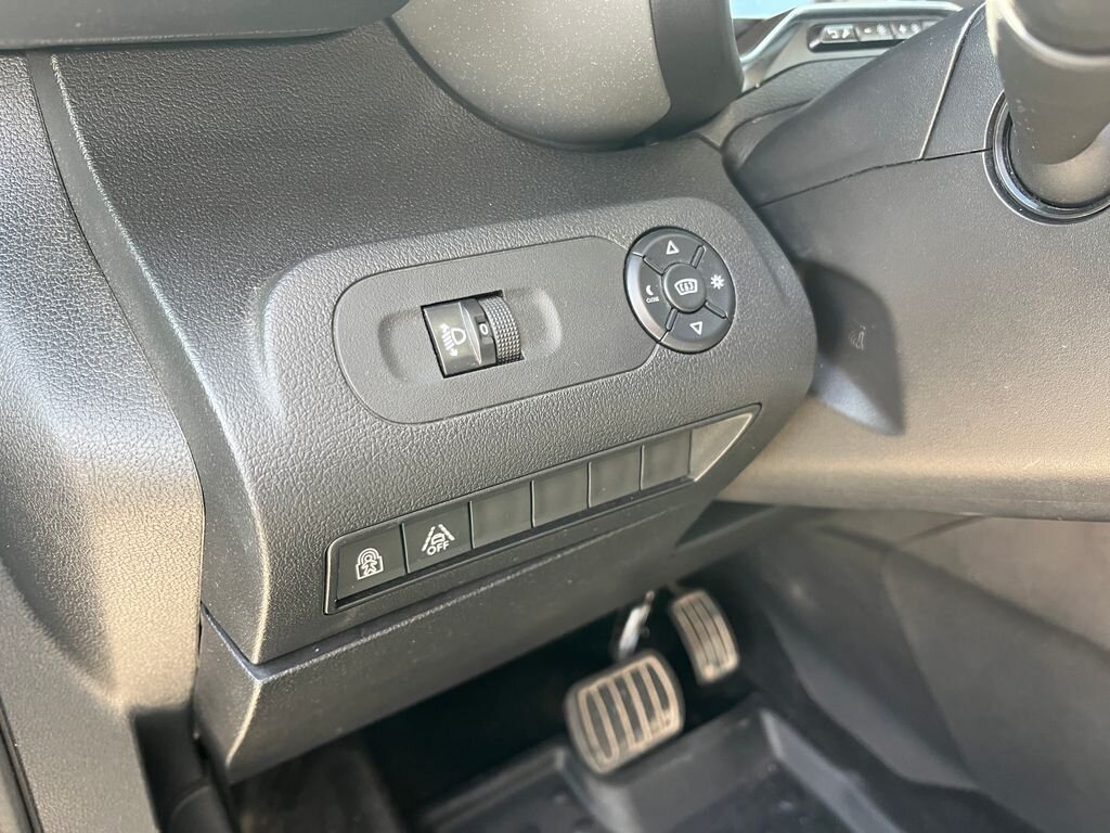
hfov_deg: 67.3
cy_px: 416
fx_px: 834
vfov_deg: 53.1
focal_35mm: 26
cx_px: 555
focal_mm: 5.1
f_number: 1.6
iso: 125
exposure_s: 1/87
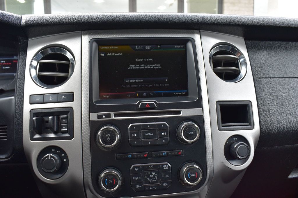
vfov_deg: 41.7
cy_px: 99
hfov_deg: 59.5
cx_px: 149
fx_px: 261
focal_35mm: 32
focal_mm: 21
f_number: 7.1
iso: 400
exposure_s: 1/30
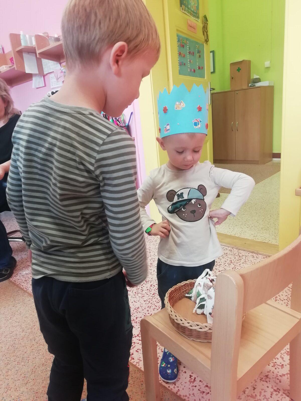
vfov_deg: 67.3
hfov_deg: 53.1
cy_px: 200
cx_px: 150
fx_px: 301
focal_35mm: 26
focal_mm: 3.46
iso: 100
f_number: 2.2
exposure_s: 1/33.3
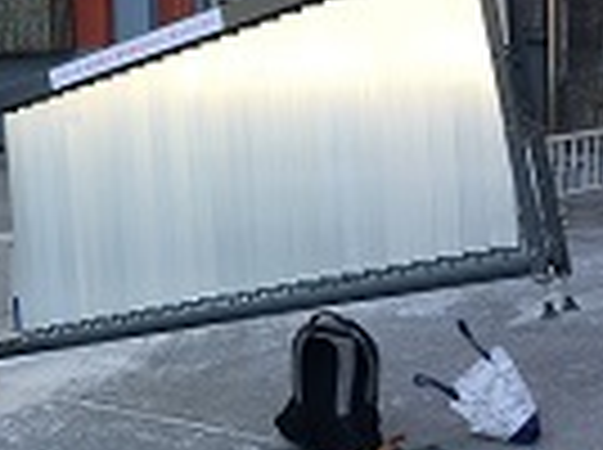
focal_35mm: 76
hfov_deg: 25.1
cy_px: 148
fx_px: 1322
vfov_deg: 19.3
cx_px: 81
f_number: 2.2
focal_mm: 4.15
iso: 25
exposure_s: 1/113
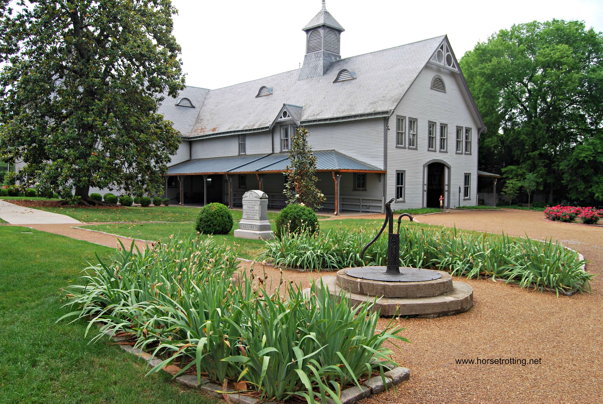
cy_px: 202
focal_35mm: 28
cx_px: 302
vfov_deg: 45.8
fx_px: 478
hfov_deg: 64.5
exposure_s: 1/125
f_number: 5.6
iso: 100
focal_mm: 19
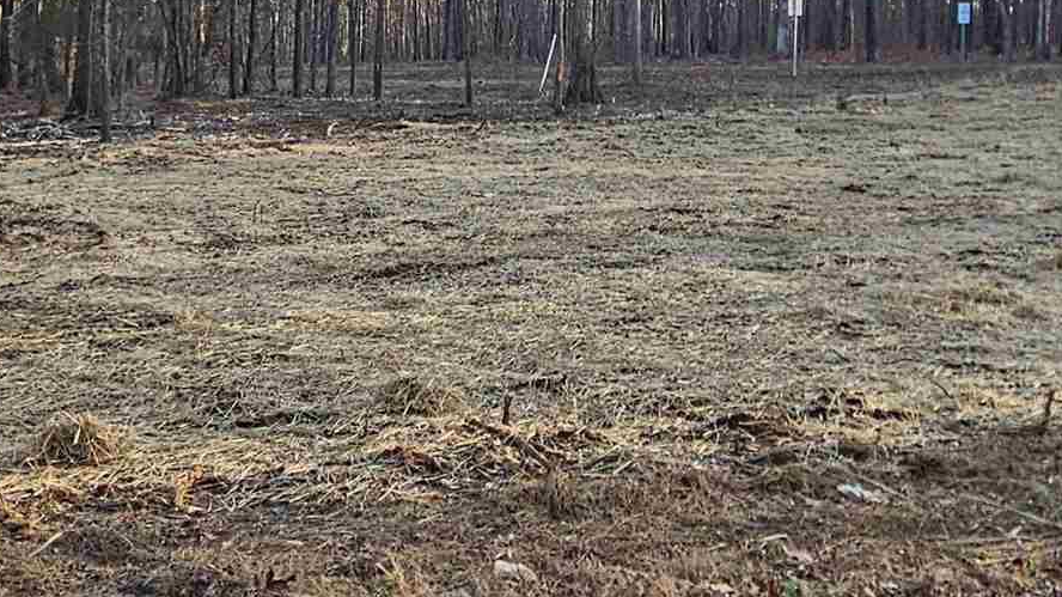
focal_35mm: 49
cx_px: 309
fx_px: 1380
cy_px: 158
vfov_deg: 24.2
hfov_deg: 41.2
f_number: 2.2
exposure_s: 1/326
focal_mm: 2.2
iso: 50
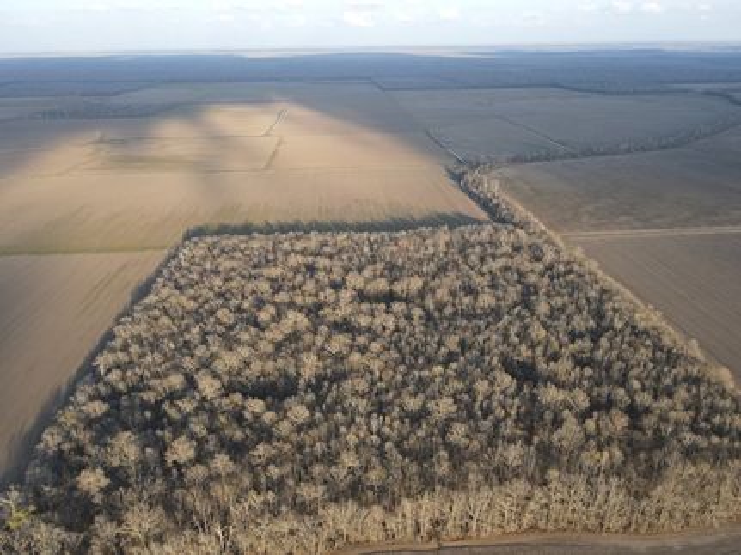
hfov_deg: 71.6
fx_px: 514
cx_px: 370
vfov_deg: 56.8
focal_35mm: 24
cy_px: 278
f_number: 2.8
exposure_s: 1/160
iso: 100
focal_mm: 4.5
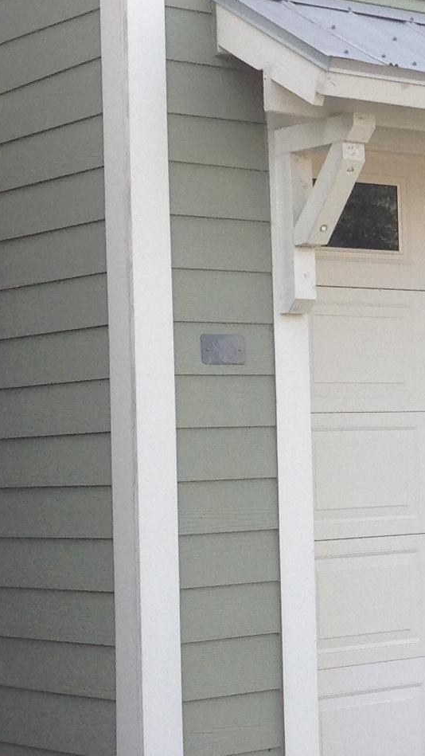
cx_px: 645
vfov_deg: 20.6
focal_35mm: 104
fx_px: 2083
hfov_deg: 11.2
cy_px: 361
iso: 50
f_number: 2.4
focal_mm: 4.28
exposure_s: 1/472
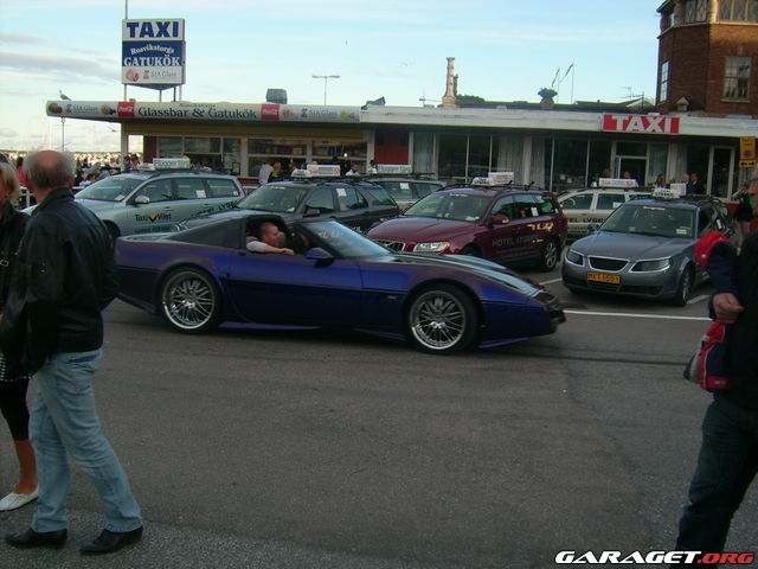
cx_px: 379
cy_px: 284
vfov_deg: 40.7
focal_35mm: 35
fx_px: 766
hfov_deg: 52.6
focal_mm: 5.95
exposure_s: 1/114
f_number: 5.8
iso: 50
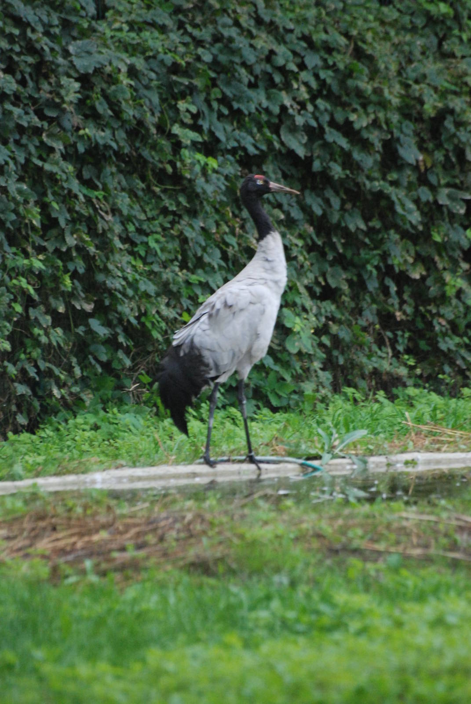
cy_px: 352
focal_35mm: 450
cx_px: 236
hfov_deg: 3.1
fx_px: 8806
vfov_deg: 4.6
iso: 1600
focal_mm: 300
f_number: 5.6
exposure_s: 1/160
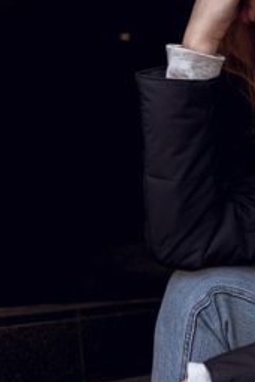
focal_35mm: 96
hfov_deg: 13.9
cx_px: 300
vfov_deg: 20.2
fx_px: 1019
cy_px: 424
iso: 200
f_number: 2.8
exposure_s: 1/320
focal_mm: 24
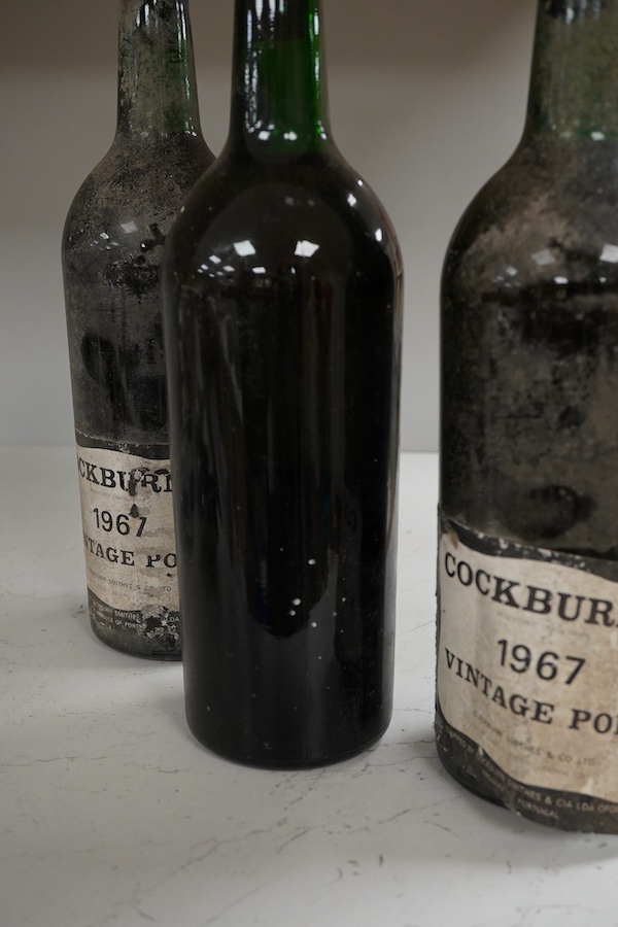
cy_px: 464
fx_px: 1159
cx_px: 309
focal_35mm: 45
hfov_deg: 29.9
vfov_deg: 43.6
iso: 1250
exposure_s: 1/125
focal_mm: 30
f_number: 9
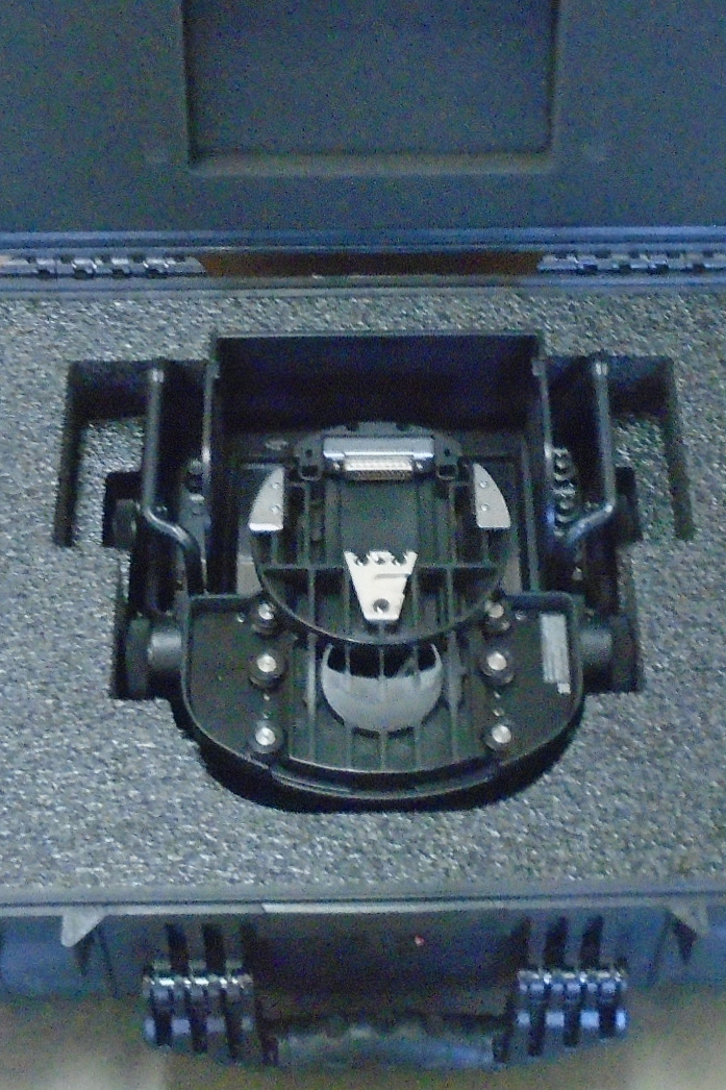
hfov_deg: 20.3
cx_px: 392
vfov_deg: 29.9
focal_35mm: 67
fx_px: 2027
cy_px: 379
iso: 800
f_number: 3.2
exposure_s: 1/30
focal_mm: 4.6
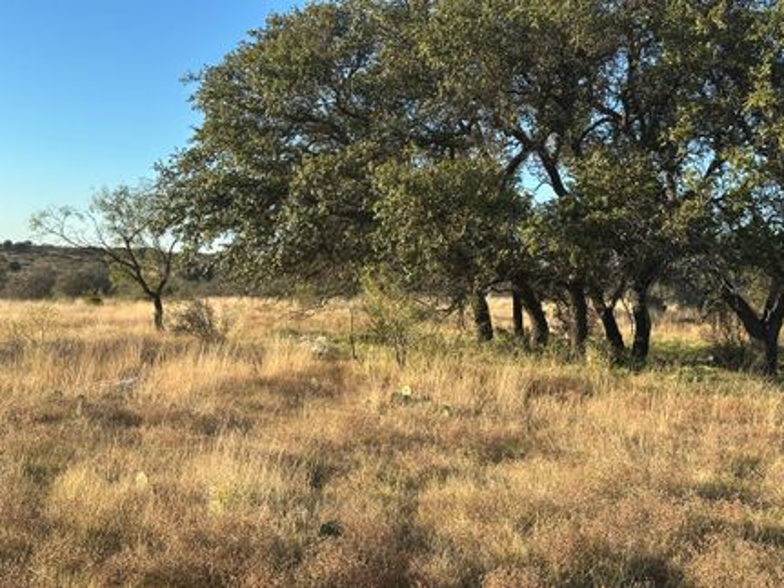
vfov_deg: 30.3
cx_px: 392
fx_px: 1087
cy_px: 294
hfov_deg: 39.7
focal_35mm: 48
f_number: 1.78
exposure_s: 1/1395
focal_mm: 6.86
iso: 64
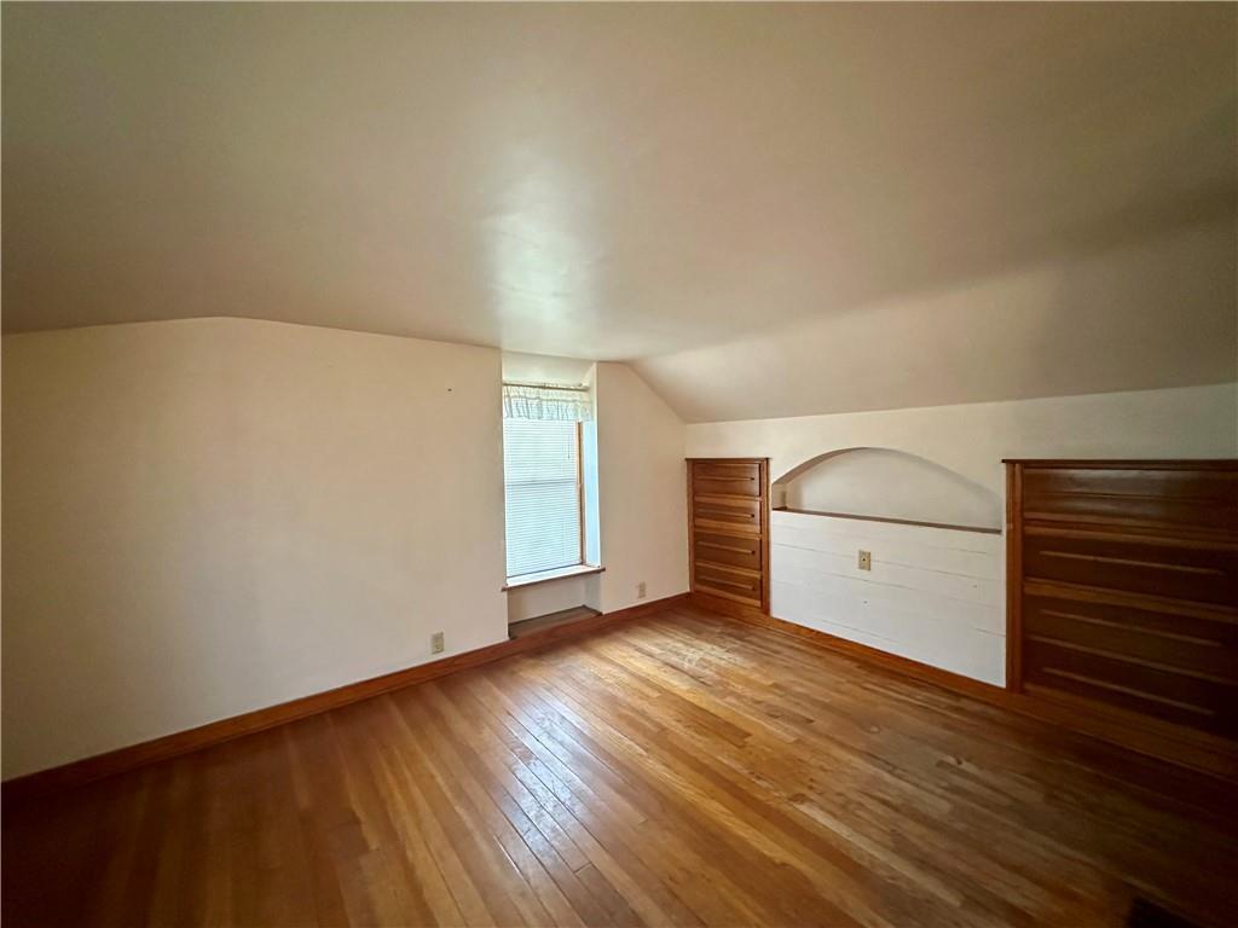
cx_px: 619
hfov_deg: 102.1
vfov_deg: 85.7
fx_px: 501
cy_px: 464
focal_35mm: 14
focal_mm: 2.22
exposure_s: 1/60
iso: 1000
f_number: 2.2
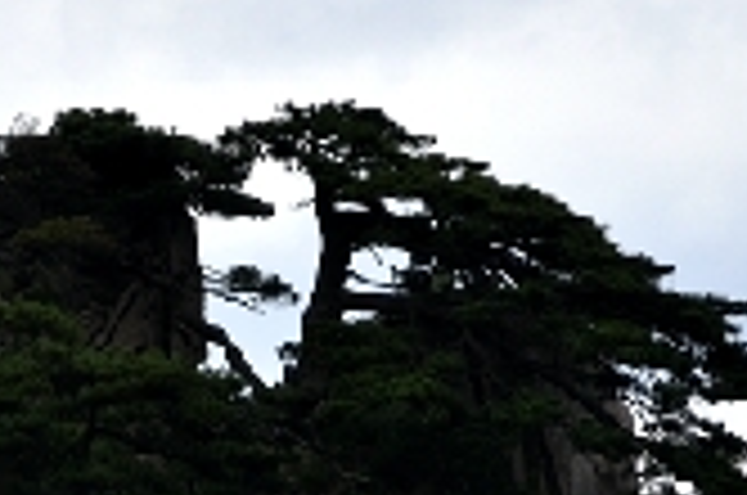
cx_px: 158
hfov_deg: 5.3
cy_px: 598
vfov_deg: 3.5
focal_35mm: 391
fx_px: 8098
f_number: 5.6
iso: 100
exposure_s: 1/400
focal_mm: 72
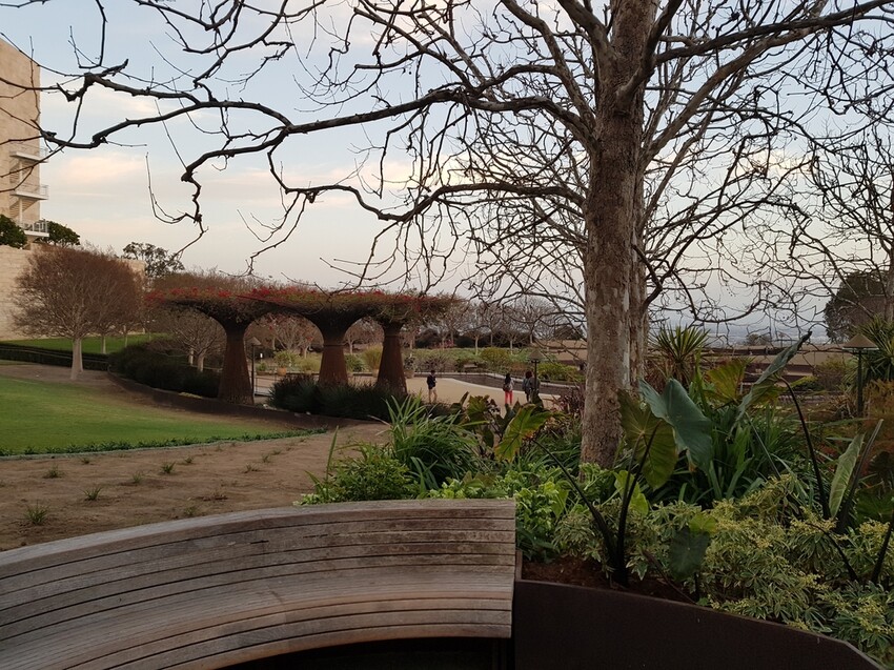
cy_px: 335
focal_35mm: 26
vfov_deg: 53.0
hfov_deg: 67.3
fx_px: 671
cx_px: 447
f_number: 1.7
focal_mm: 4.2
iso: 40
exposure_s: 1/107
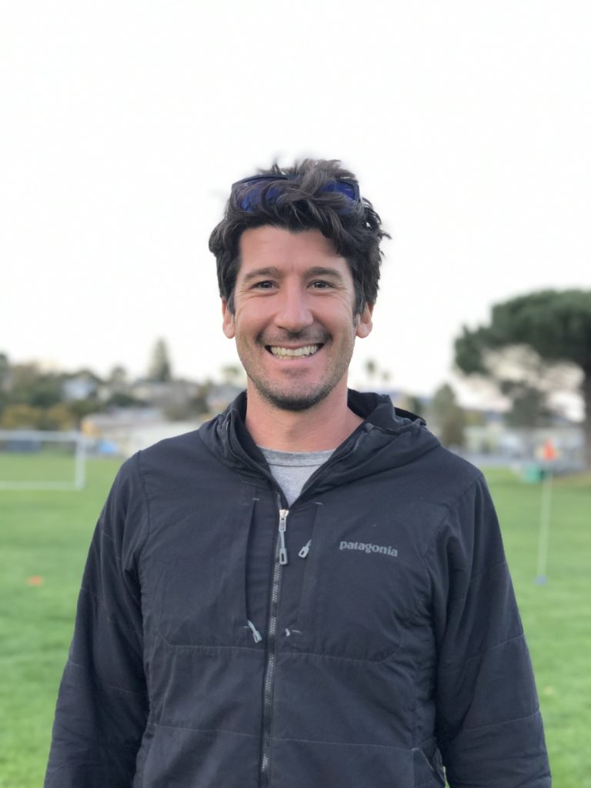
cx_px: 296
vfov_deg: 36.8
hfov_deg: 28.0
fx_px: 1184
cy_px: 394
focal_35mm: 52
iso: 64
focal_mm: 6
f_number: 2.4
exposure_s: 1/60
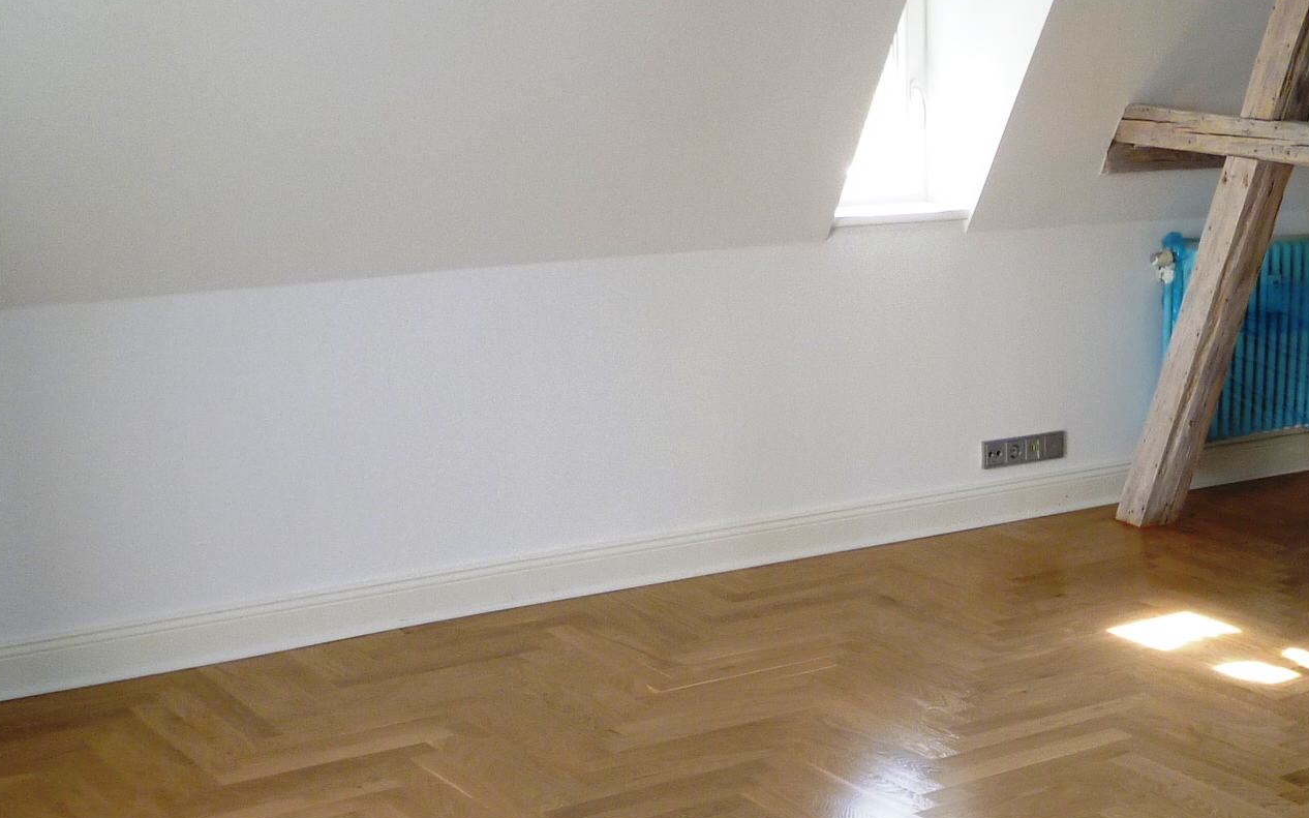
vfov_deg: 21.0
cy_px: 799
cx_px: 1150
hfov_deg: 32.5
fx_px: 2140
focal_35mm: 60
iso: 100
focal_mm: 5
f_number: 2.8
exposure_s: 1/30
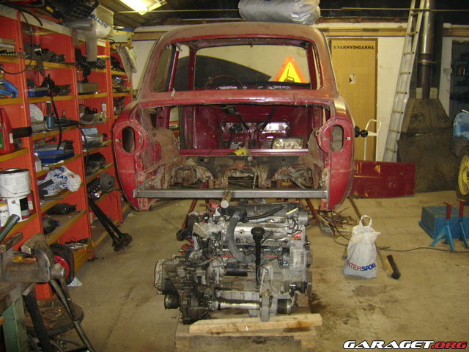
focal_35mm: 35
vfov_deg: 40.7
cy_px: 176
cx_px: 234
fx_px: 474
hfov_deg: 52.6
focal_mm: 5.95
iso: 200
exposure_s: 1/30
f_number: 2.8
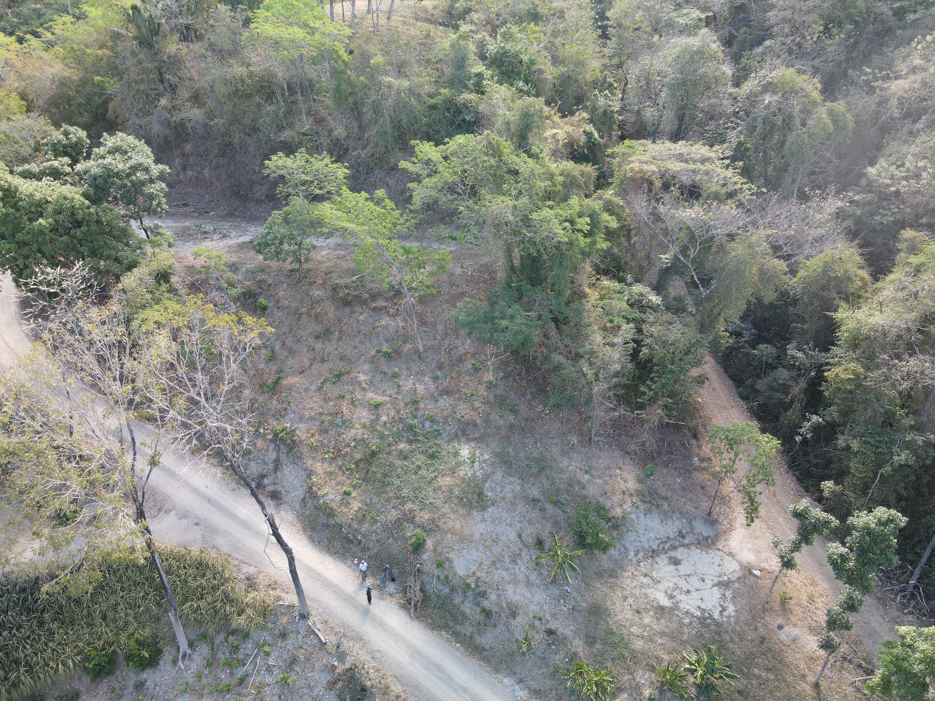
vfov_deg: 56.8
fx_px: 648
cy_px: 350
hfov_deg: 71.6
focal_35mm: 24
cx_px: 468
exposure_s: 1/25
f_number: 2.8
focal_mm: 4.5
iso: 100
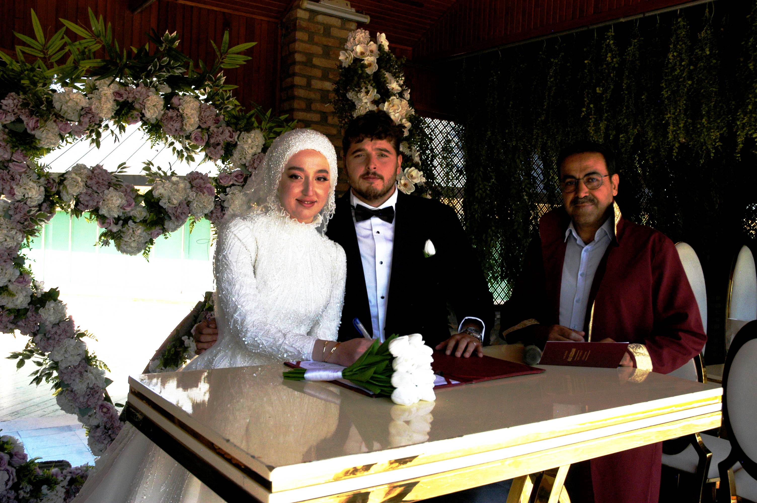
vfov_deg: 36.8
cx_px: 378
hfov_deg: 53.2
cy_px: 252
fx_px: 756
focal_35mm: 36
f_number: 5
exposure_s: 1/800
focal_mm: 24
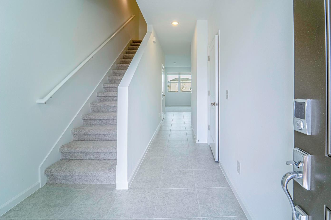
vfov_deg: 73.5
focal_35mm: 16
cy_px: 99
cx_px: 183
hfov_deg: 96.4
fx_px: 147
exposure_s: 1/320
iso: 400
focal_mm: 14
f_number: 22
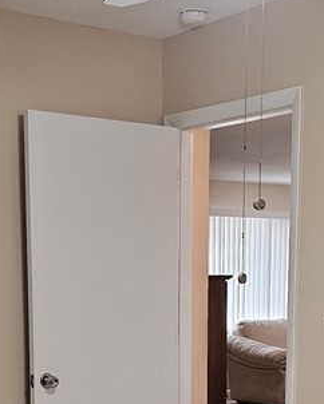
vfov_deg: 24.0
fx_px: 910
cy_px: 399
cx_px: 155
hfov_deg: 20.2
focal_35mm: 76
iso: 250
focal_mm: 6.3
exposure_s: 1/120
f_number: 1.7
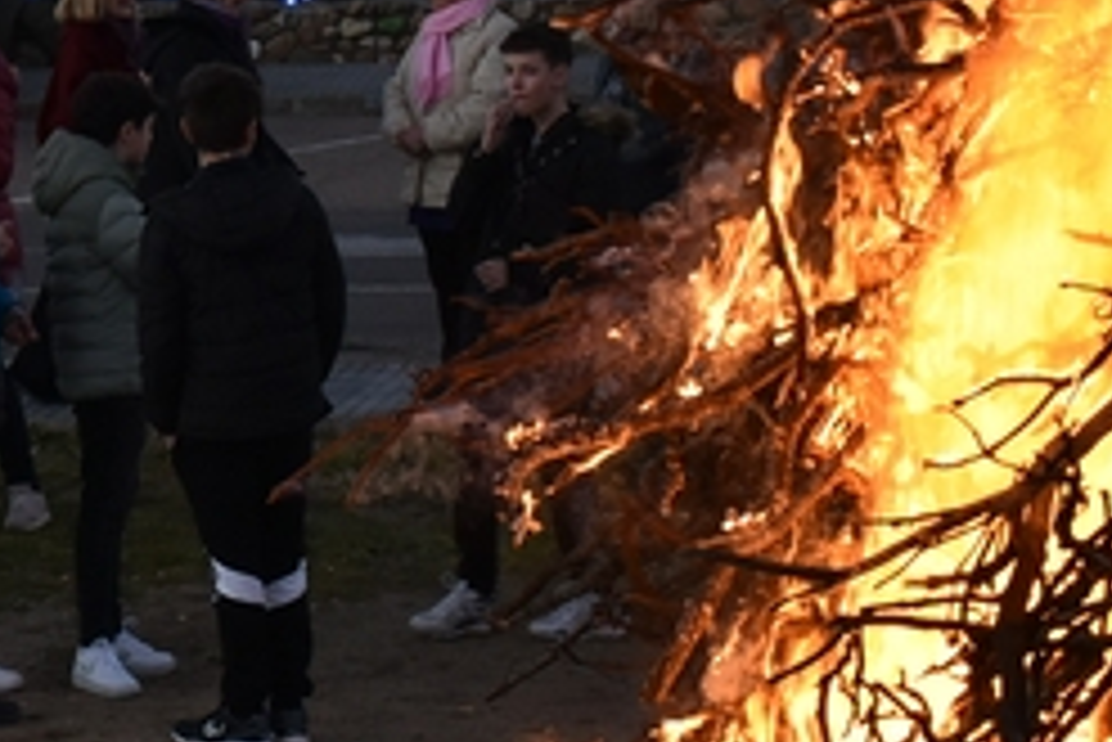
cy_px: -31
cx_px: -117
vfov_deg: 6.6
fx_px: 6428
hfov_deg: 9.8
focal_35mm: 208
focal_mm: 38
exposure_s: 1/125
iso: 400
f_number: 5.6
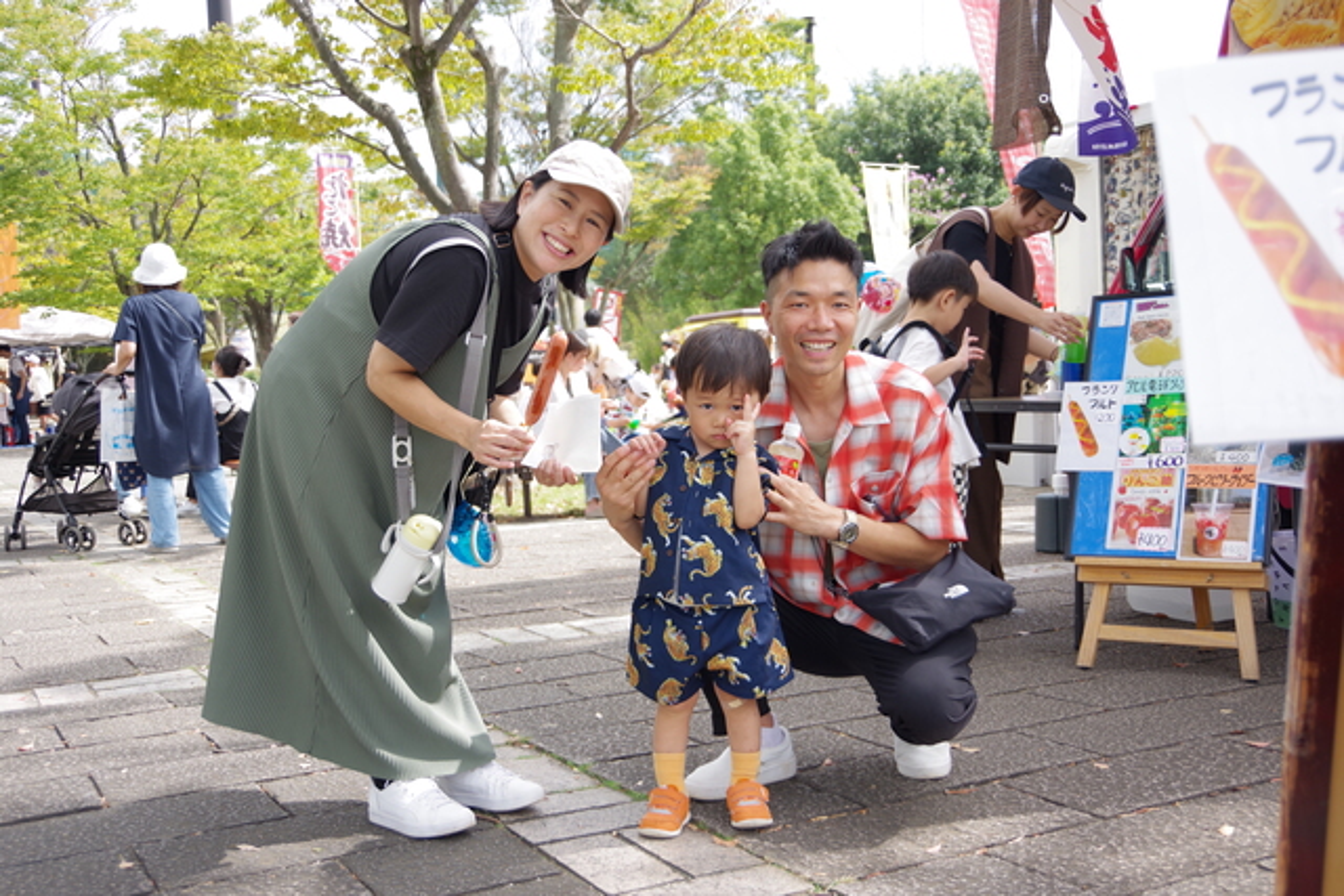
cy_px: 448
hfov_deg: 46.4
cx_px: 672
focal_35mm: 42
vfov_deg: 31.9
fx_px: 1568
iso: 100
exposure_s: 1/320
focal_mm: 28
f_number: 4
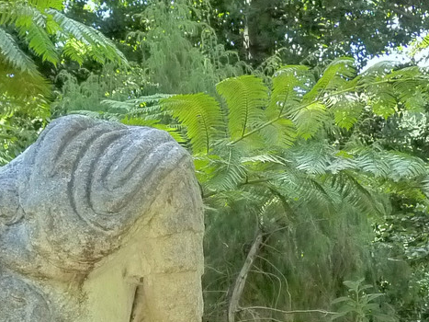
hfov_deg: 25.6
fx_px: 917
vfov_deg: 18.4
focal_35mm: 74
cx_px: 53
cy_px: 429
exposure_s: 1/100
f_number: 2.8
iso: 400
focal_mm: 4.8
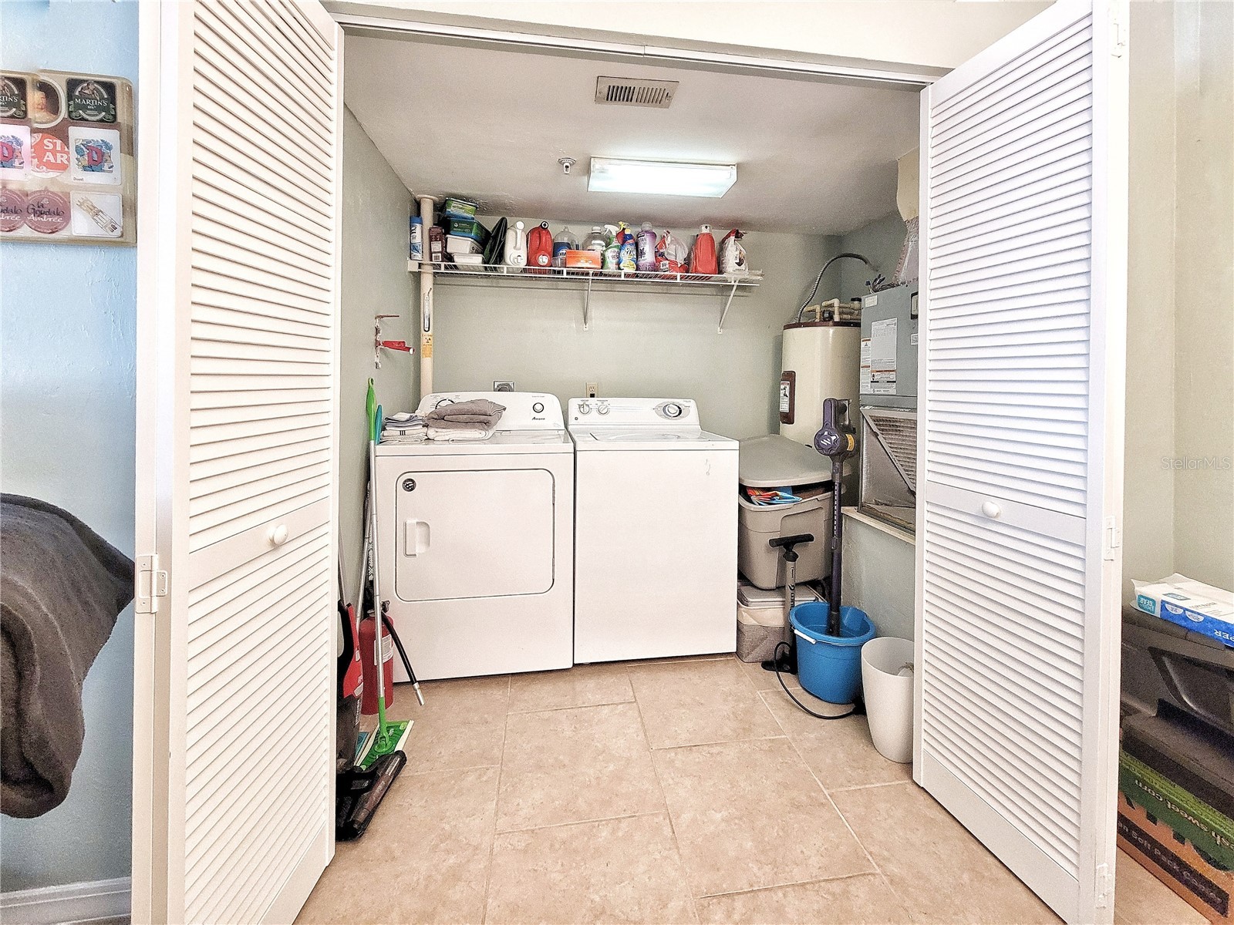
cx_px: 617
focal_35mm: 13
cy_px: 462
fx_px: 463
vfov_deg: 89.9
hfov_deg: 106.2
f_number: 2.2
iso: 400
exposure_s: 1/60
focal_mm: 2.2
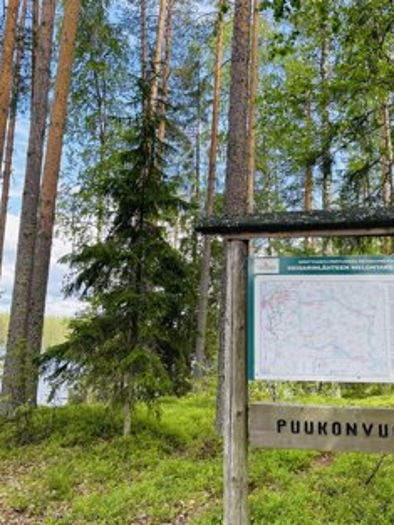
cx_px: 231
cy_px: 220
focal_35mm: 37
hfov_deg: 38.6
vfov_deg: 49.9
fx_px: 561
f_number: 1.6
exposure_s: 1/567
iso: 32
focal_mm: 5.1
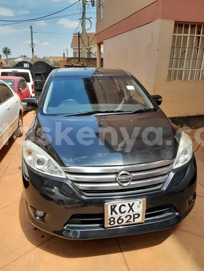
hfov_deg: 51.4
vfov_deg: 65.3
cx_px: 102
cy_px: 136
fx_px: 212
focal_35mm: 27
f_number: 1.8
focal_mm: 4
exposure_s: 1/173
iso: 40
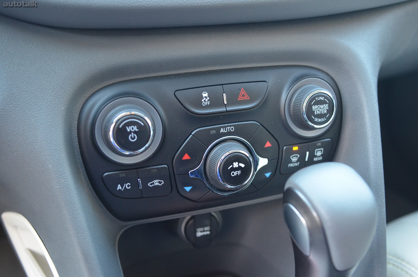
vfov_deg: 34.1
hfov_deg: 49.6
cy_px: 138
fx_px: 452
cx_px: 209
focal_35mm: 39
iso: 1600
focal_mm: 26
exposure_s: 1/40
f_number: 2.8
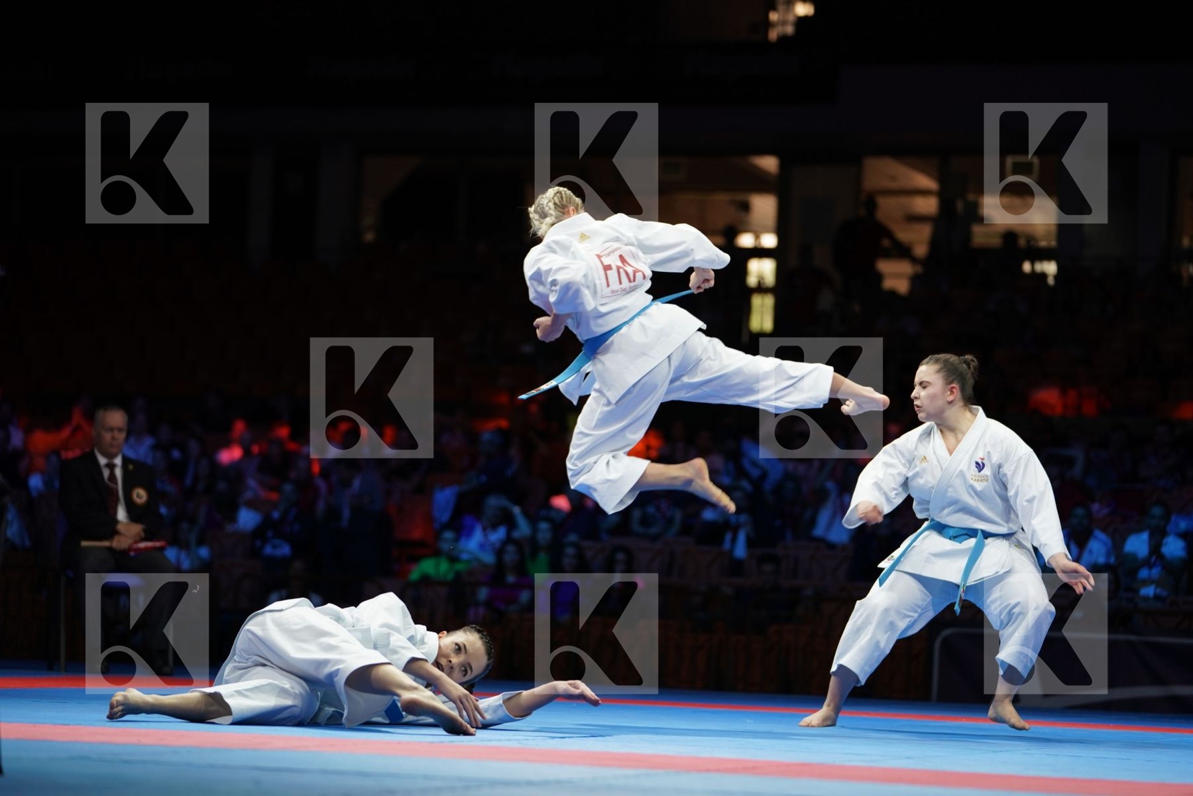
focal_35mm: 113
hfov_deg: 18.1
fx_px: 3744
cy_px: 398
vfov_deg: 12.1
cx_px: 596
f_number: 2.8
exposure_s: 1/500
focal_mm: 113
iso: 800
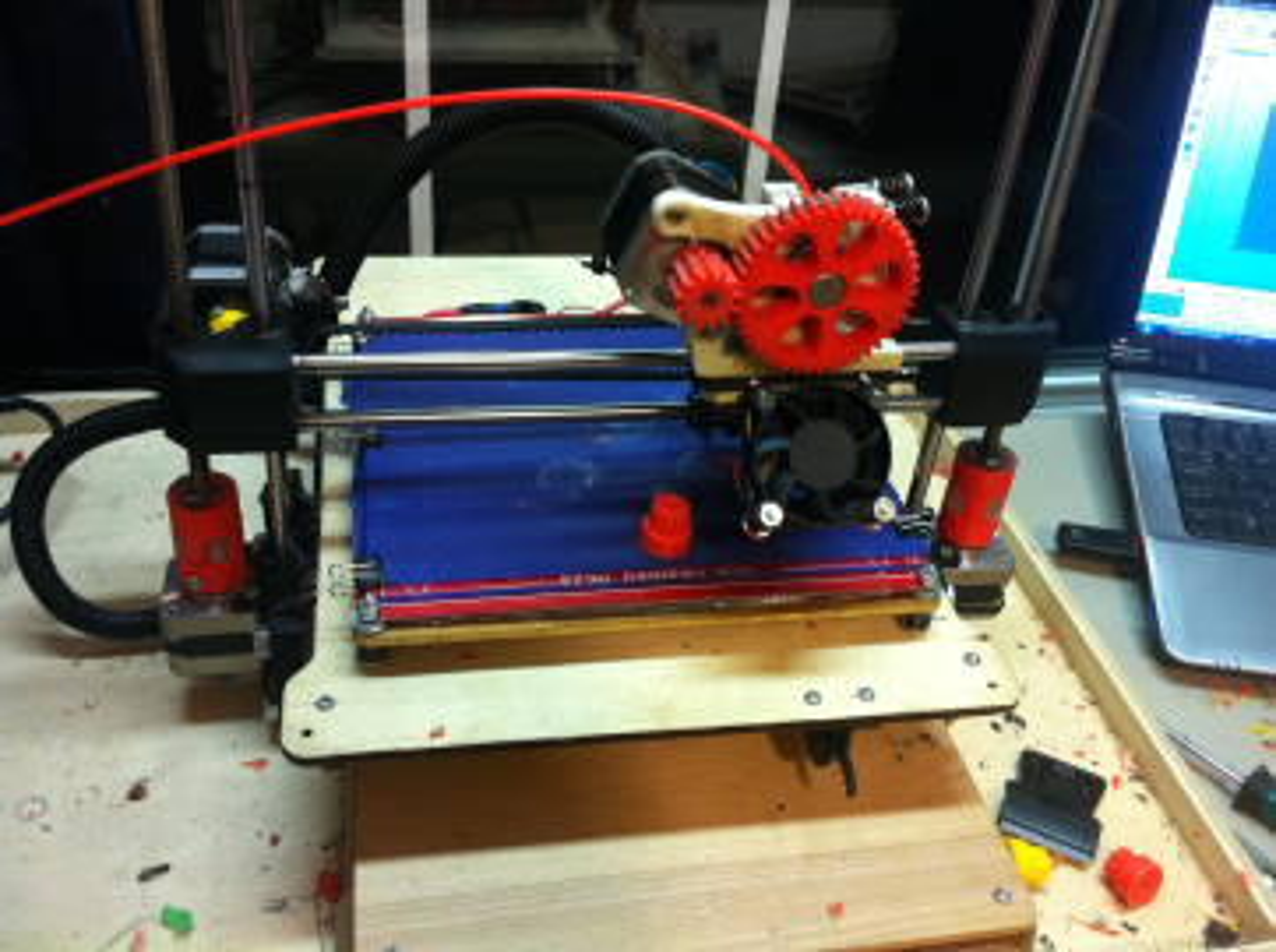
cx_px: 638
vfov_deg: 40.6
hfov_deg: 52.7
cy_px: 476
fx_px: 1288
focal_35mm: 35
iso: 160
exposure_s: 1/15
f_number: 2.8
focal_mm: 3.85
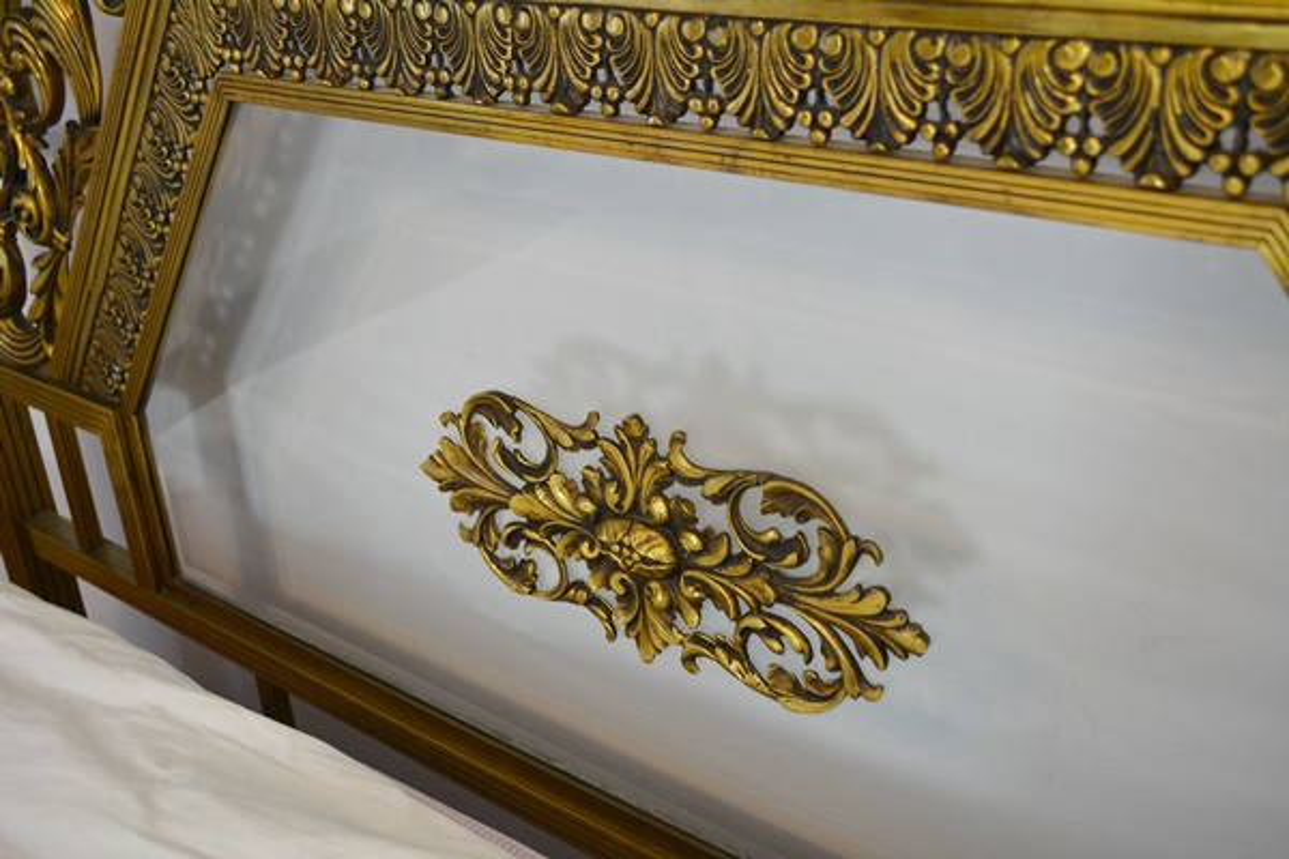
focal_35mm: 42
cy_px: 430
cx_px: 644
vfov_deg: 31.9
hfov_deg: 46.4
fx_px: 1504
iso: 800
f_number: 4.5
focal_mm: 28
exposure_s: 1/60
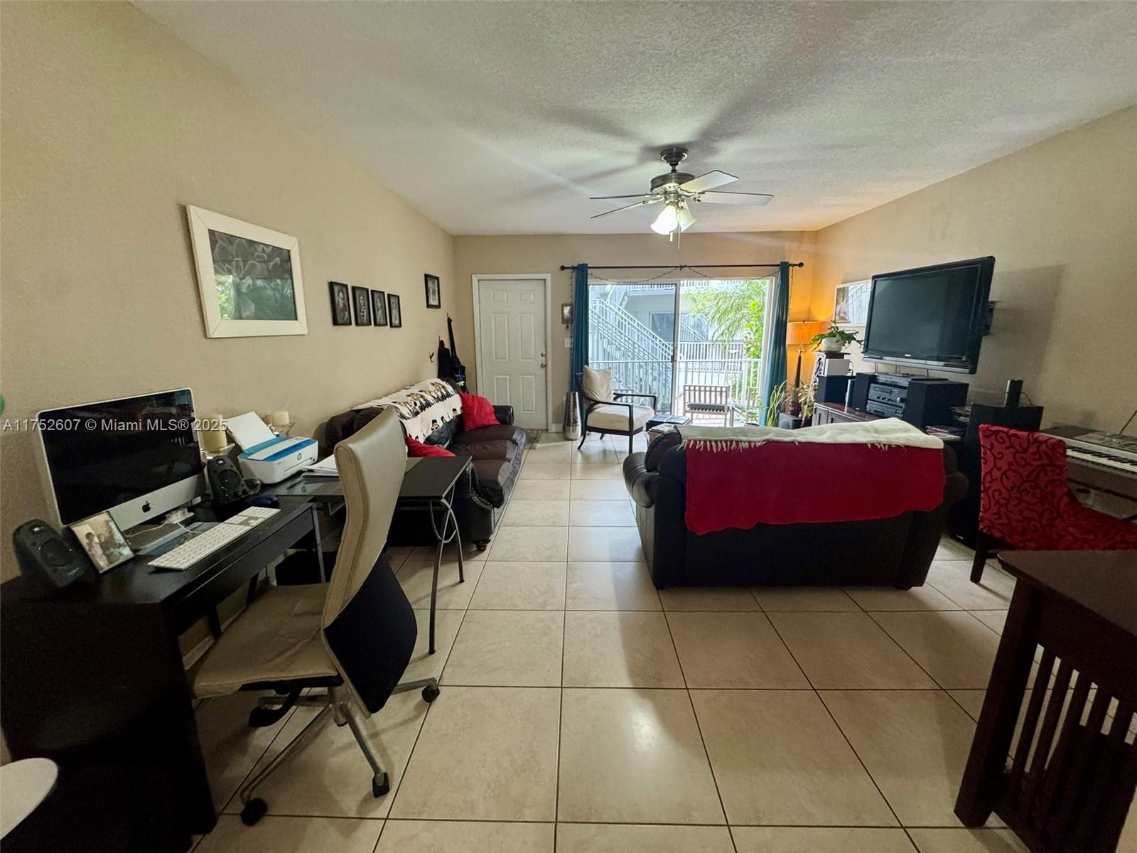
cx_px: 568
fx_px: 460
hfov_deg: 102.1
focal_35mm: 14
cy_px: 426
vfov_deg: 85.7
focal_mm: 2.22
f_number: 2.2
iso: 400
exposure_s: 1/60
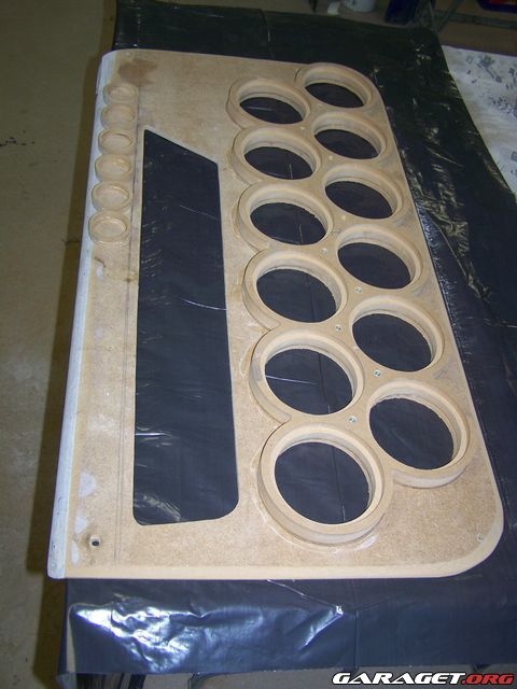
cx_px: 258
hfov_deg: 37.7
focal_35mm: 38
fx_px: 757
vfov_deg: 49.0
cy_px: 344
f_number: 2.8
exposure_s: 1/60
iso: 80
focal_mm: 6.3
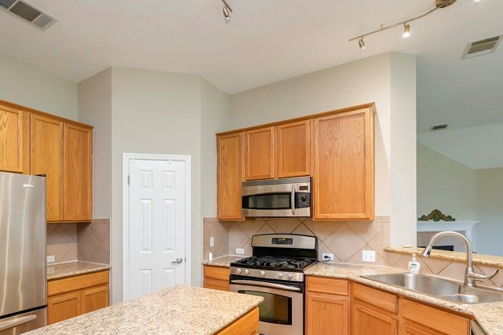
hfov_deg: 86.0
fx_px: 266
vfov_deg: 63.2
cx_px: 207
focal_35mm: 19
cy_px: 218
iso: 500
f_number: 4.5
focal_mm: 7
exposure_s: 1/8
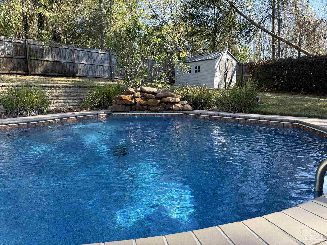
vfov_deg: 56.8
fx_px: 227
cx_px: 164
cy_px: 122
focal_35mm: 24
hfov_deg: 71.6
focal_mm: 6.76
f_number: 1.78
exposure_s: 1/683
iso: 80
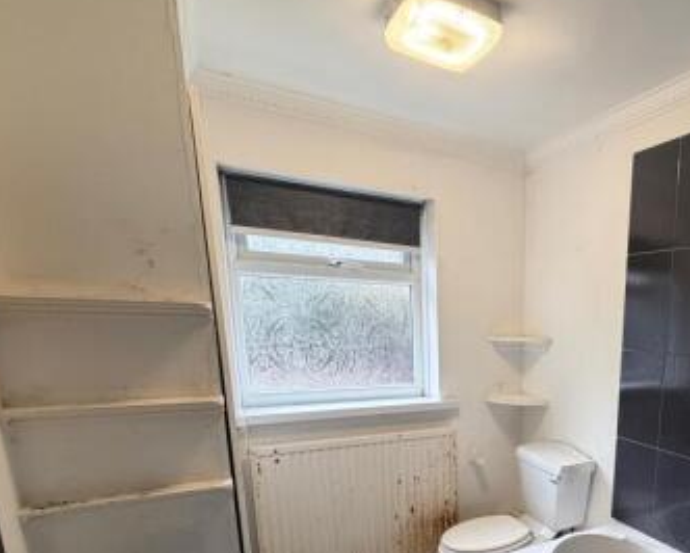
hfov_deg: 64.2
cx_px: 550
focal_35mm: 24
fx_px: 490
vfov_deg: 55.6
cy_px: 423
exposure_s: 1/121
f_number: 2.2
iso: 250
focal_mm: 2.22
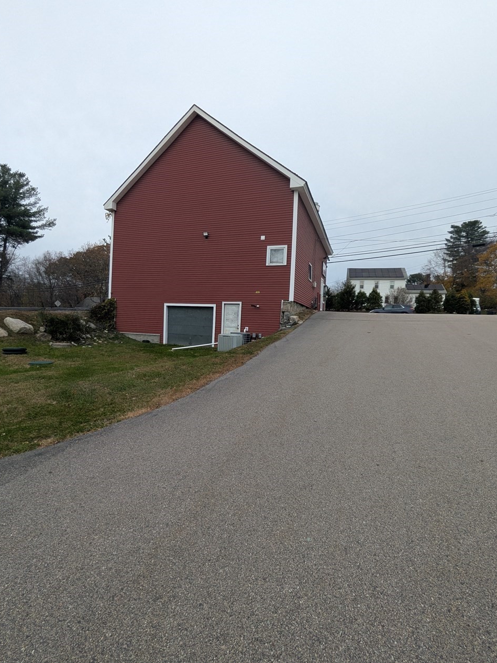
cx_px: 236
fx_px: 325
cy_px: 327
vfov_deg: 91.0
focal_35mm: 17
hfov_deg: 74.7
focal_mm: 1.83
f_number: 2.2
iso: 50
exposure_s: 1/202
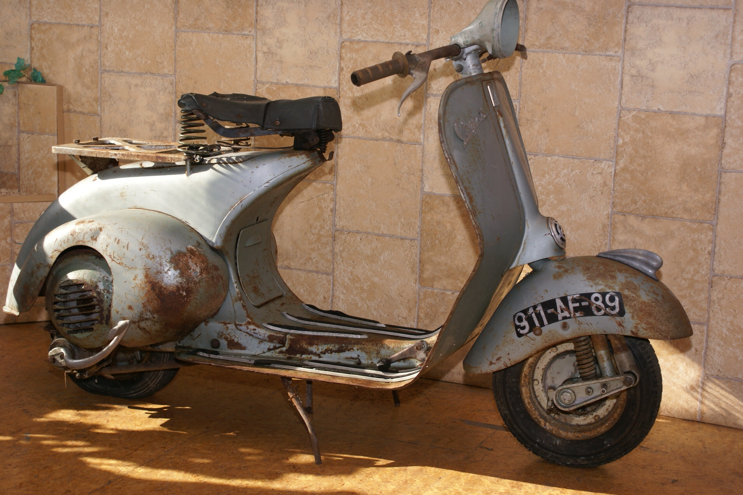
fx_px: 1393
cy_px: 248
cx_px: 372
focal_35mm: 68
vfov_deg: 20.2
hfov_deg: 29.9
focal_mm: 45
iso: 200
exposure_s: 1/100
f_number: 5.6
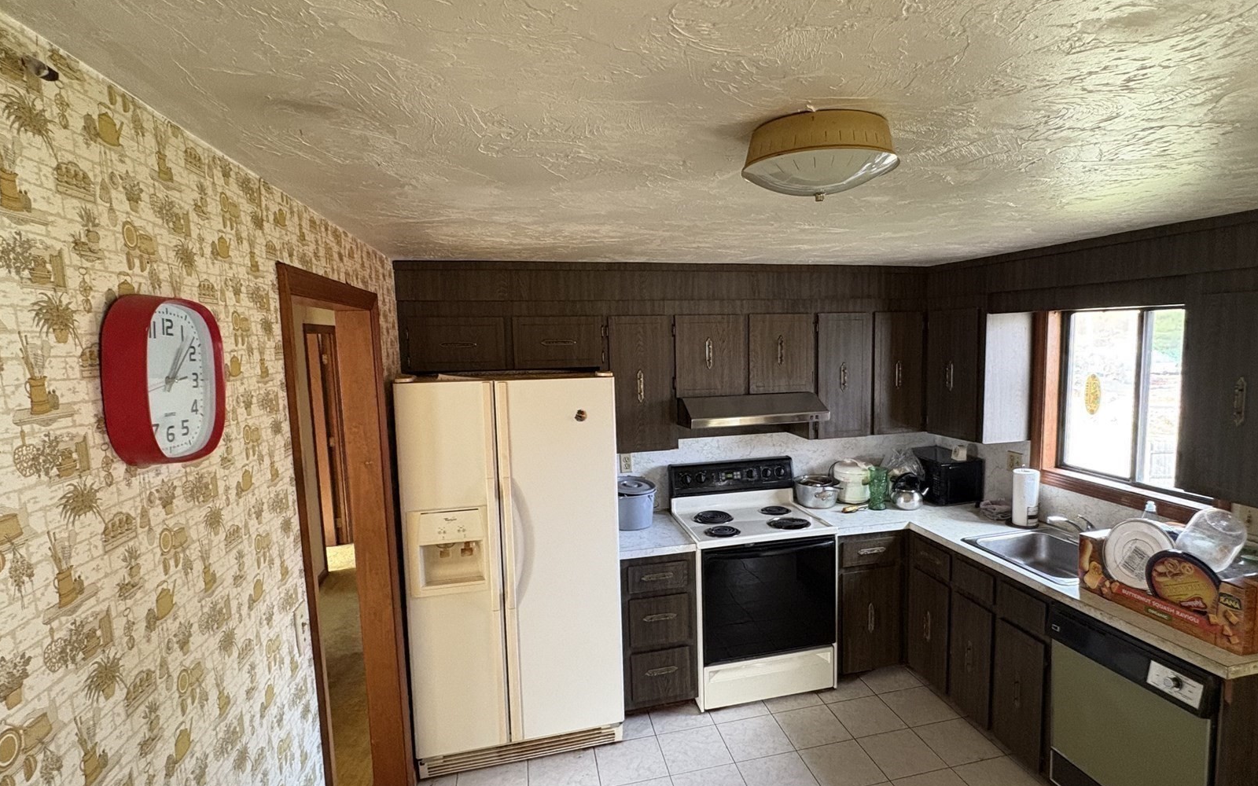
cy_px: 406
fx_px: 651
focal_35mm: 19
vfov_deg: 62.2
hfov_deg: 87.7
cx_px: 690
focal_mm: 2.22
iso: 400
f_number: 2.2
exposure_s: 1/60
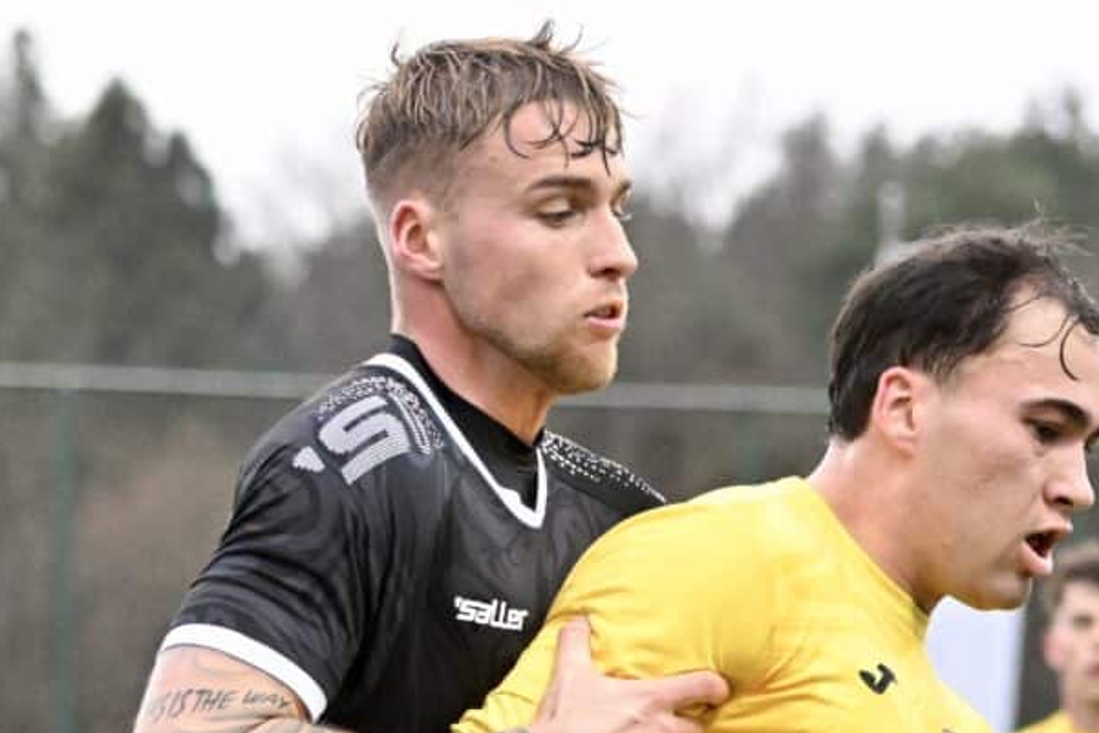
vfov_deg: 3.2
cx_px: 1278
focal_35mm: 426
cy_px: 1079
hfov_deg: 4.8
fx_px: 13007
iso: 8000
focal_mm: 125
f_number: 5
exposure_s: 1/1600
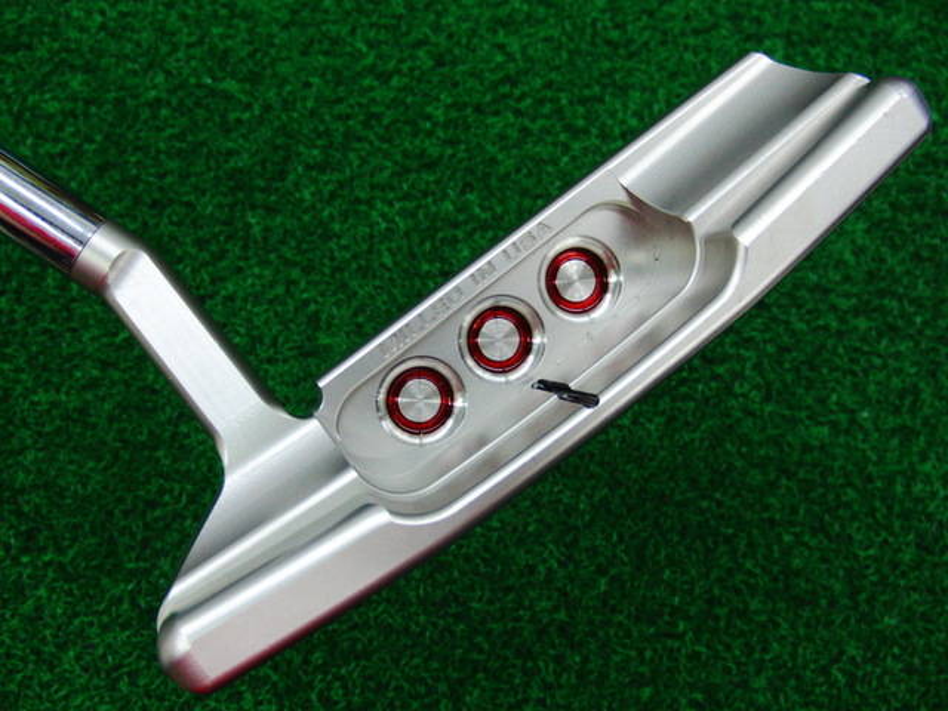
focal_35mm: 37
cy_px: 356
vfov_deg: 38.7
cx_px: 474
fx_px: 1013
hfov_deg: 50.1
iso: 400
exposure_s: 1/60
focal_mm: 6.42
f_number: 3.6
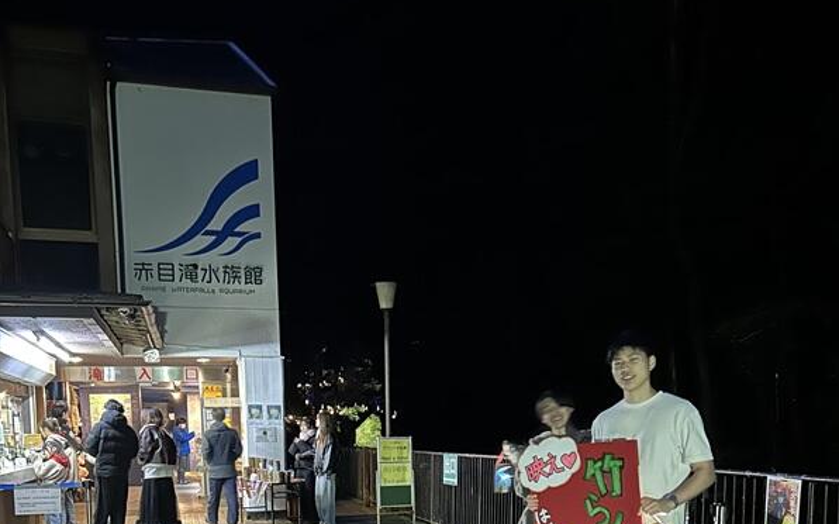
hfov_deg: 52.8
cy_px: 499
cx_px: 421
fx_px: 846
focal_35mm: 37
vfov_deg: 32.2
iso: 1000
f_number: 1.5
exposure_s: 1/17
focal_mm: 5.7
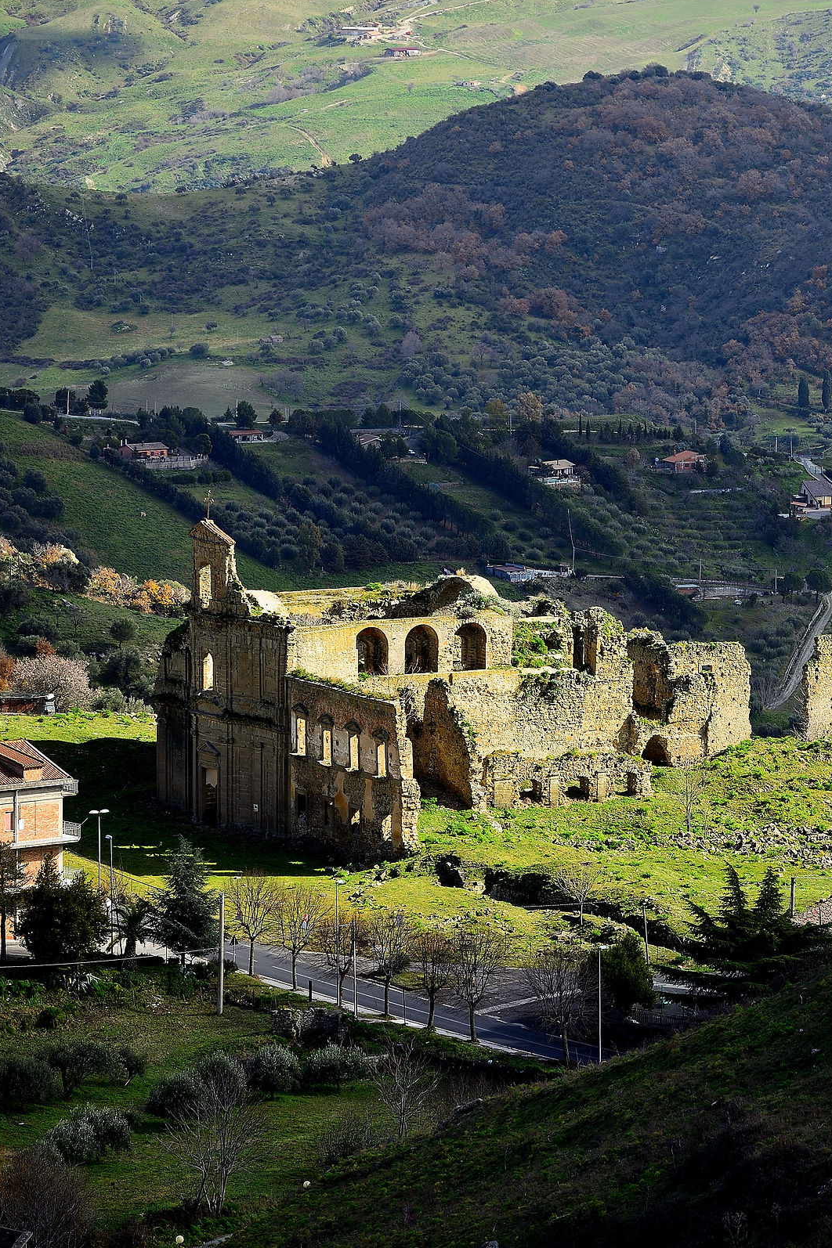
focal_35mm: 226
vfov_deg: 9.1
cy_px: 622
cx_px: 773
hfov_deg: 6.1
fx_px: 7837
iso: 125
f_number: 5
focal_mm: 150
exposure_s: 1/125
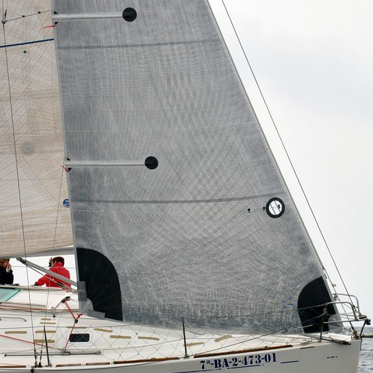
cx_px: 100
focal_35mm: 145
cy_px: 248
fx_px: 1766
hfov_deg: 12.0
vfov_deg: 12.0
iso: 100
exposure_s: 1/250
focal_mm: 55
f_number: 8
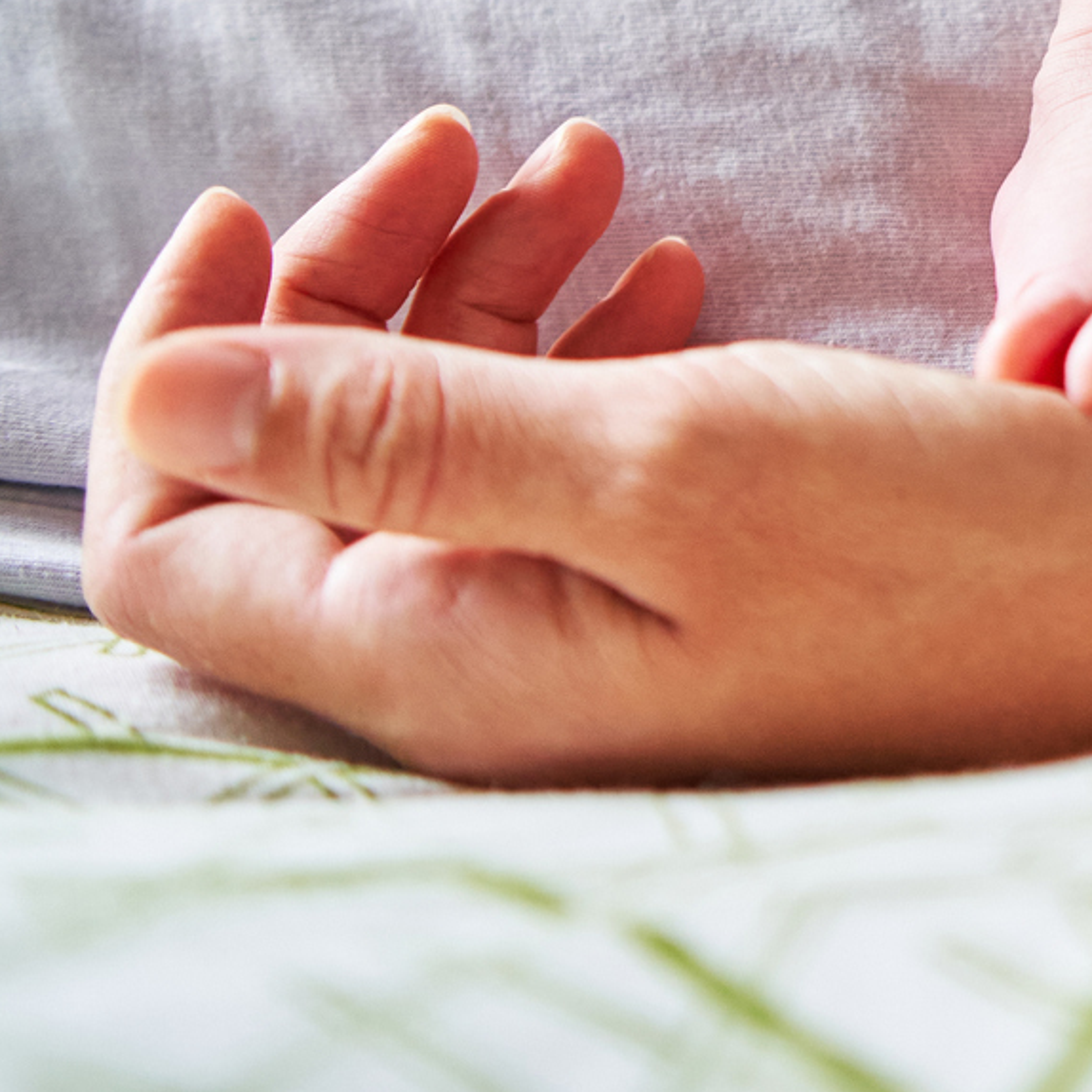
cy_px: -202
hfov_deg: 14.8
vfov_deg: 15.3
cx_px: 1578
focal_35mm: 110
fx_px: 3926
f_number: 2.2
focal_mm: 35
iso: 1250
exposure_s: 1/125
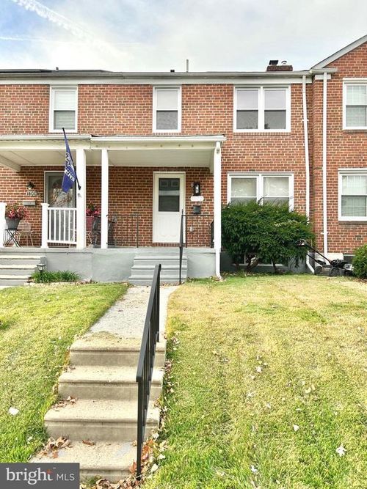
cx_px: 184
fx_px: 368
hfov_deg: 53.0
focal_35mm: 26
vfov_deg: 67.3
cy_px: 244
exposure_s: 1/974
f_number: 1.5
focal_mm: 5.7
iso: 50
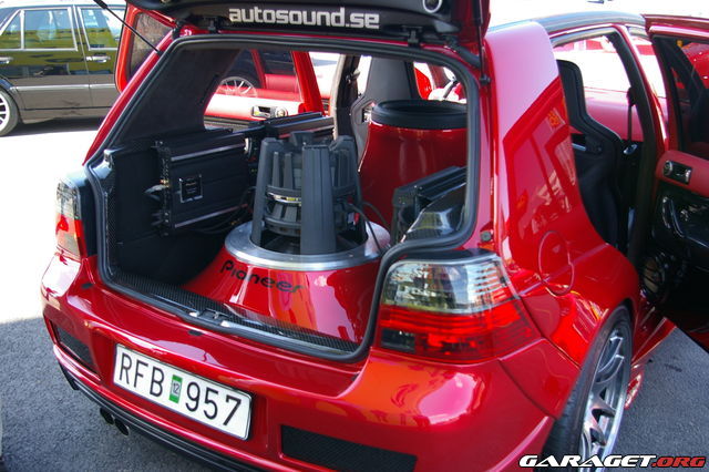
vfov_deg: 34.2
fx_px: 768
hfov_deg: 49.6
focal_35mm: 39
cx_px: 354
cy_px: 236
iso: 200
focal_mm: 26
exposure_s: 1/80
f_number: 5
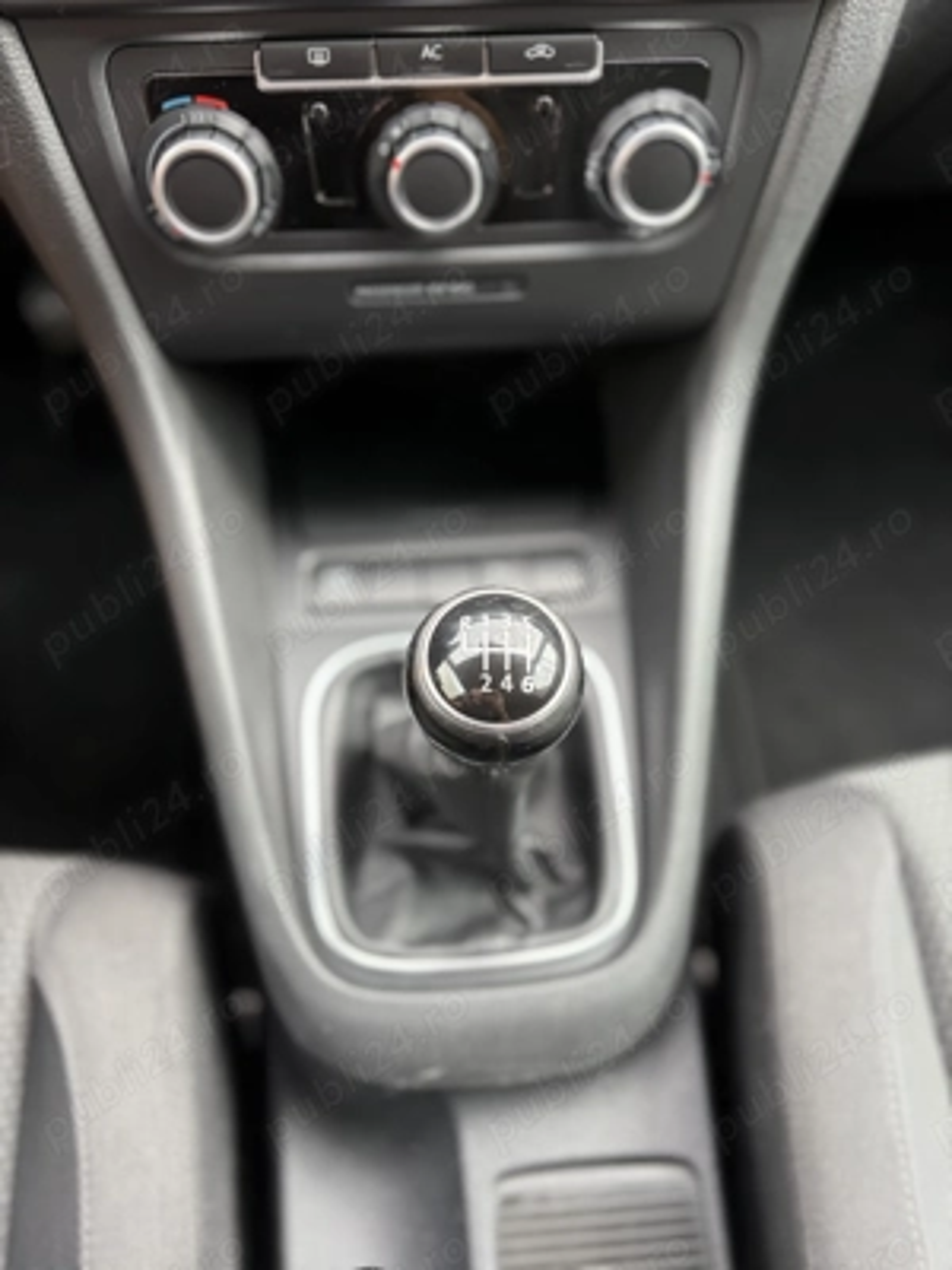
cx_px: 476
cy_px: 635
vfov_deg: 67.3
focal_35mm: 26
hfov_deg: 53.1
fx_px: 953
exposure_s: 1/122
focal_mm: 5.96
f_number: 1.6
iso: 64
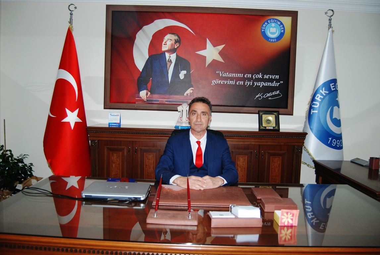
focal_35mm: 27
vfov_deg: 48.1
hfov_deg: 67.3
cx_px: 190
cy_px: 128
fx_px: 285
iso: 400
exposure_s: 1/60
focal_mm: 18
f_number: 4
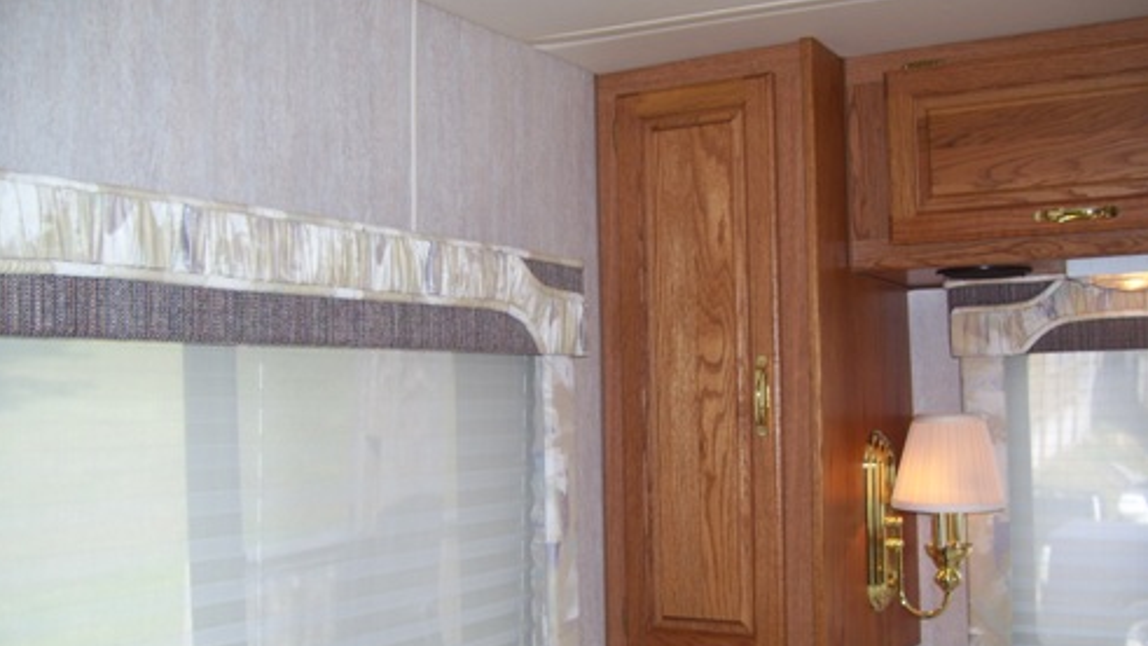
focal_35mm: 40
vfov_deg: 29.5
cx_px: 568
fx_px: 1217
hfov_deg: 50.5
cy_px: 419
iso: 80
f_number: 2.7
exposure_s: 1/60
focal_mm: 6
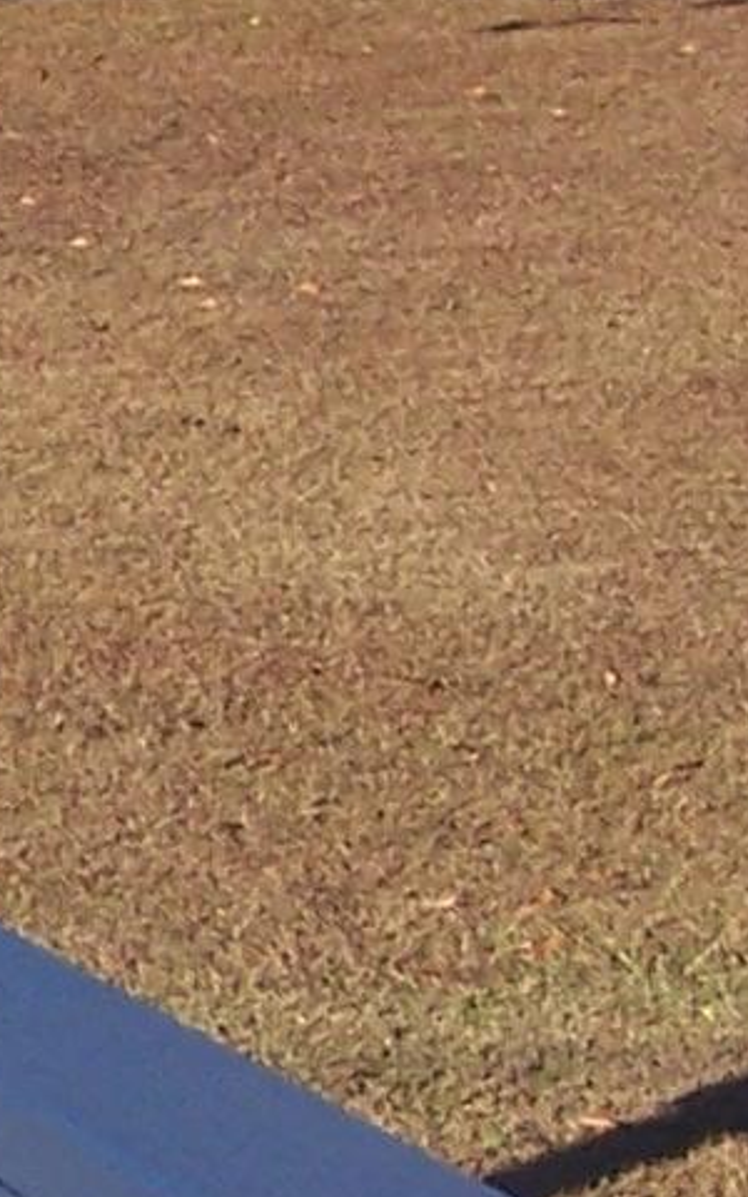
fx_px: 7045
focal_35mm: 216
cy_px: 723
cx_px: -1174
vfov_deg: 9.7
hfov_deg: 5.8
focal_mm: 6.3
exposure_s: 1/800
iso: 80
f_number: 2.8
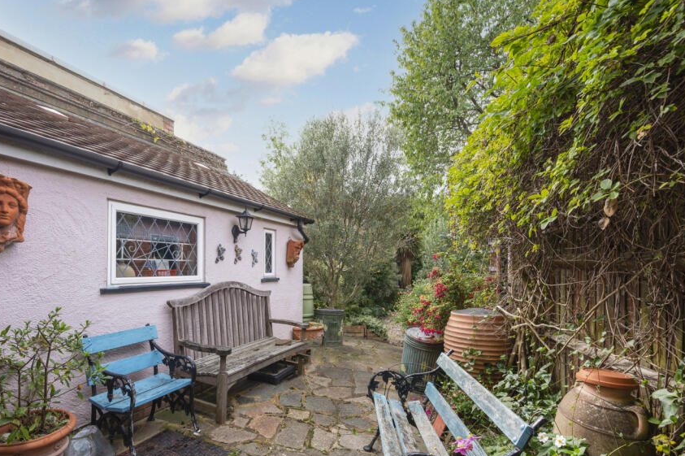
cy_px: 261
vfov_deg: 70.0
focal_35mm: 17
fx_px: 323
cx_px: 293
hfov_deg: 92.7
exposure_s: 1/80
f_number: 8
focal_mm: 14
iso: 200
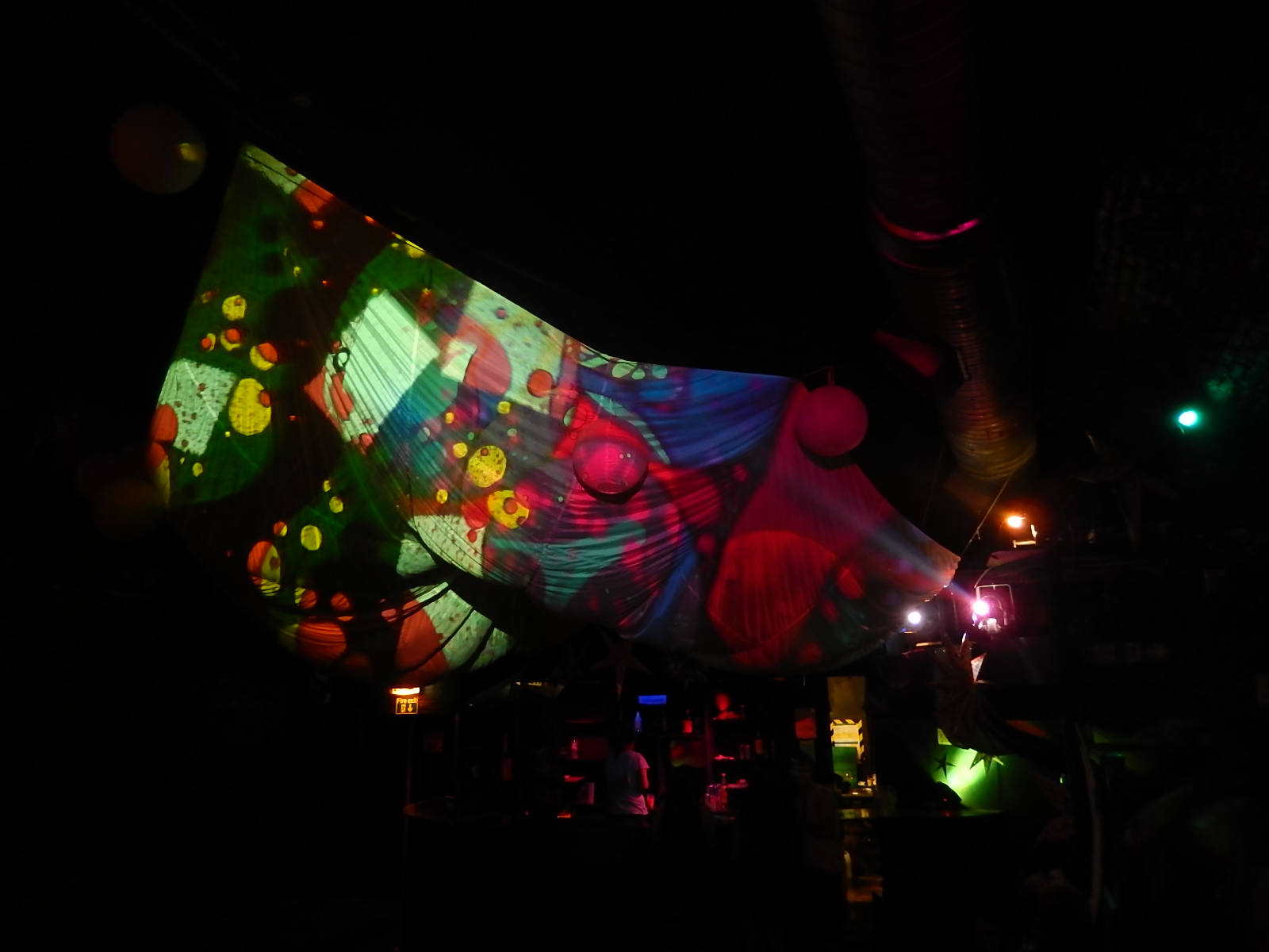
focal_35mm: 25
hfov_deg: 69.4
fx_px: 916
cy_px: 476
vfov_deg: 54.9
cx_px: 634
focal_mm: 4.5
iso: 800
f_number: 3.4
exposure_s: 1/15
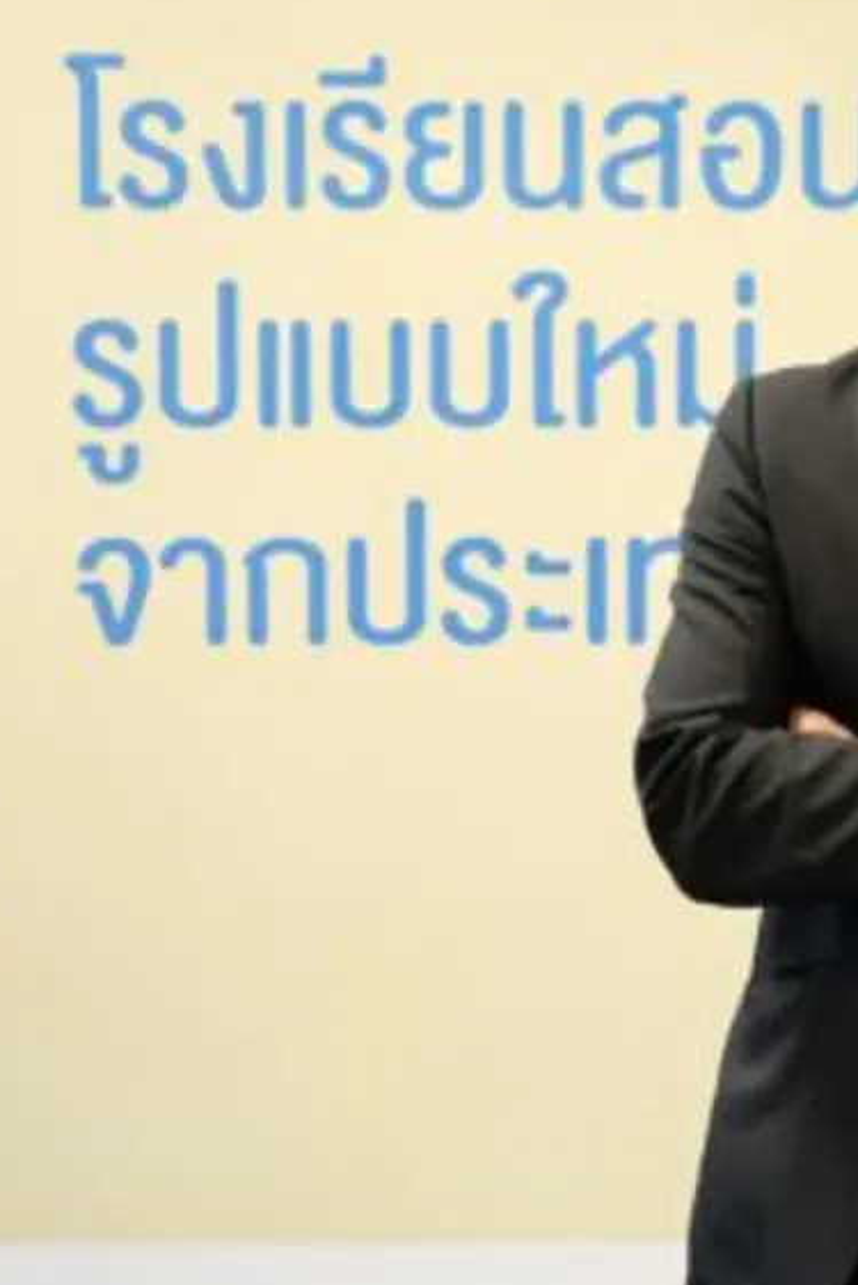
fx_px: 5573
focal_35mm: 156
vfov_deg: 13.2
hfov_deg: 8.7
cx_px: 874
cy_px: 661
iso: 3200
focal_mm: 50
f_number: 2.8
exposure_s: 1/160
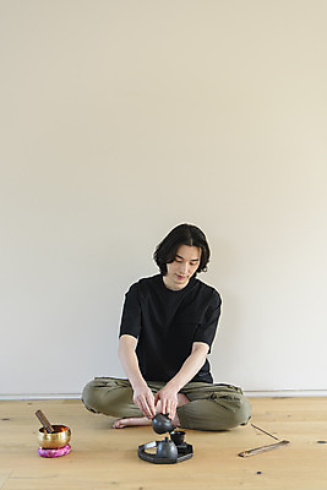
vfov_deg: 48.4
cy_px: 245
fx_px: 544
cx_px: 164
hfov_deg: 33.4
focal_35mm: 40
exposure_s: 1/200
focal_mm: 40
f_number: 3.5
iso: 800
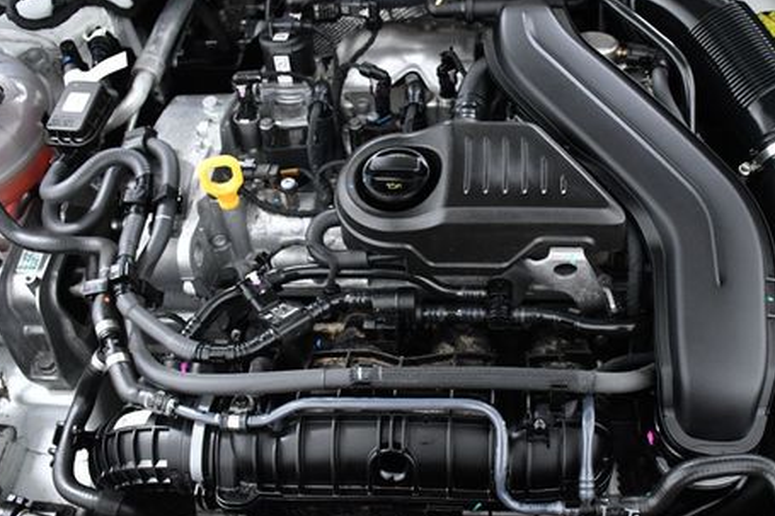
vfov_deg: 35.0
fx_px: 818
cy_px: 235
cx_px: 518
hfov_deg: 49.8
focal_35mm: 38
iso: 2500
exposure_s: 1/100
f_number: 5
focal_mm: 18
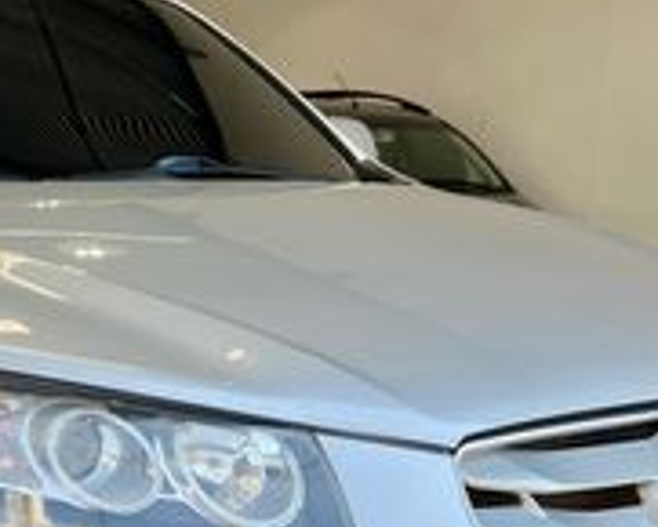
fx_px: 1286
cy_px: 469
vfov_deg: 22.6
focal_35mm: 66
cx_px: 69
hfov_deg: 27.7
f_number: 1.5
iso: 50
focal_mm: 5.7
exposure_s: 1/572
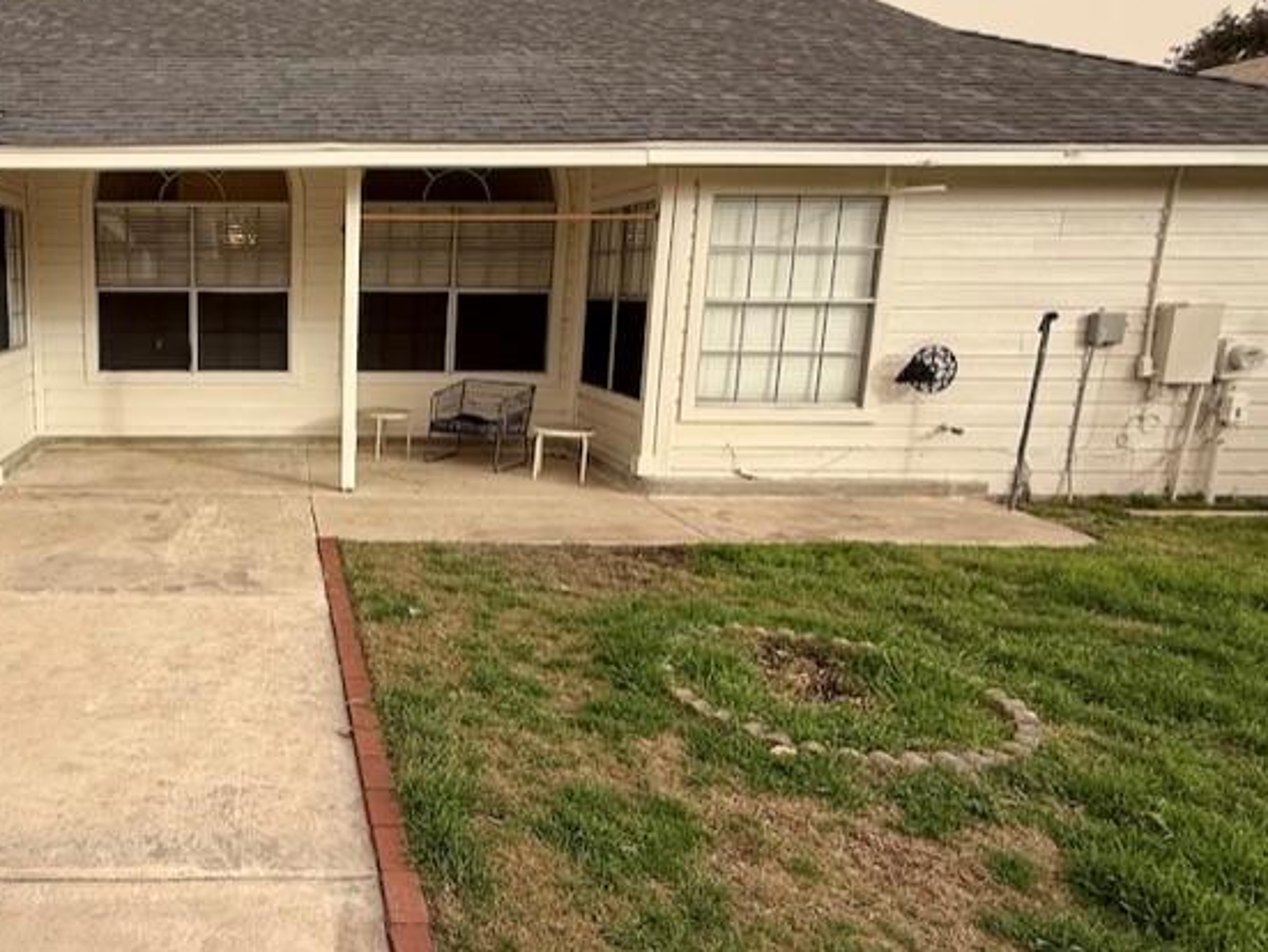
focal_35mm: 26
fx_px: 953
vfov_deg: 53.1
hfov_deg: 61.3
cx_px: 242
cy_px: 444
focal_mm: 2.22
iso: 50
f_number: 2.2
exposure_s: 1/590
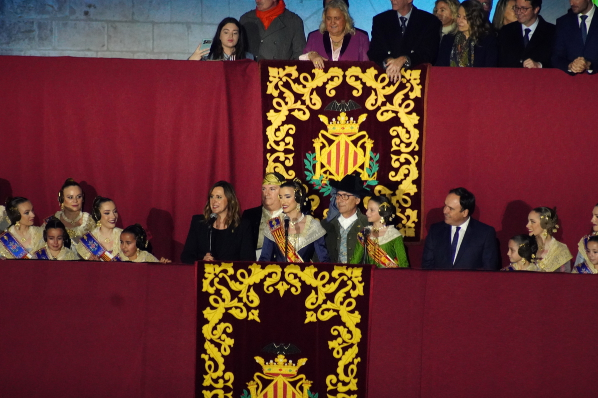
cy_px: 200
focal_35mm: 452
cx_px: 300
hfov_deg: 4.6
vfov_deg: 3.0
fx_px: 7506
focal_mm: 300
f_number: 5.6
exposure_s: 1/200
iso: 6400
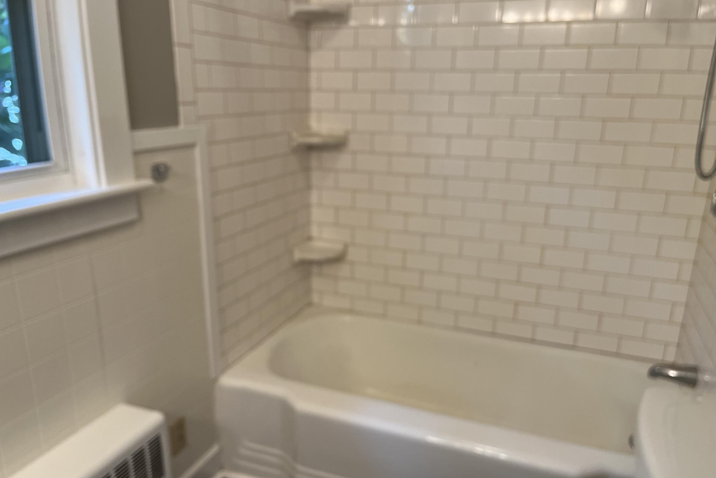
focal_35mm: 28
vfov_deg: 46.3
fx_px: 557
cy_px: 268
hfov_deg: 65.5
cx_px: 364
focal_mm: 5.1
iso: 100
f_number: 1.6
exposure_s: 1/60
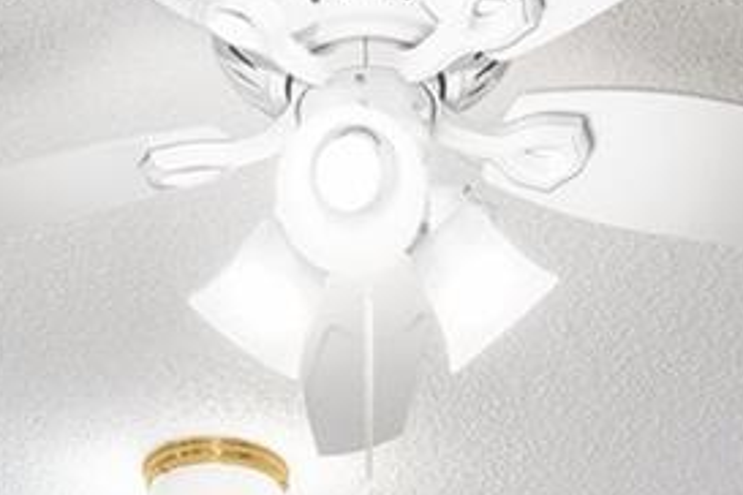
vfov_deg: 12.6
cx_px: 329
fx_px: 1692
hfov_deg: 24.7
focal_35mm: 82
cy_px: 1216
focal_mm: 14
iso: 400
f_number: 8
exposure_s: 1/25
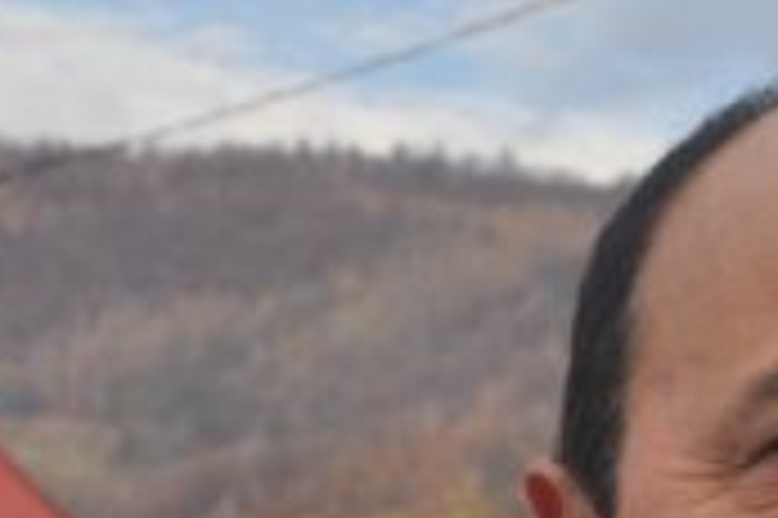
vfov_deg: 7.0
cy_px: 682
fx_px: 4189
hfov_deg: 10.4
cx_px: 967
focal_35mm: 194
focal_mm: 32
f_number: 8
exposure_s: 1/250
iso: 200
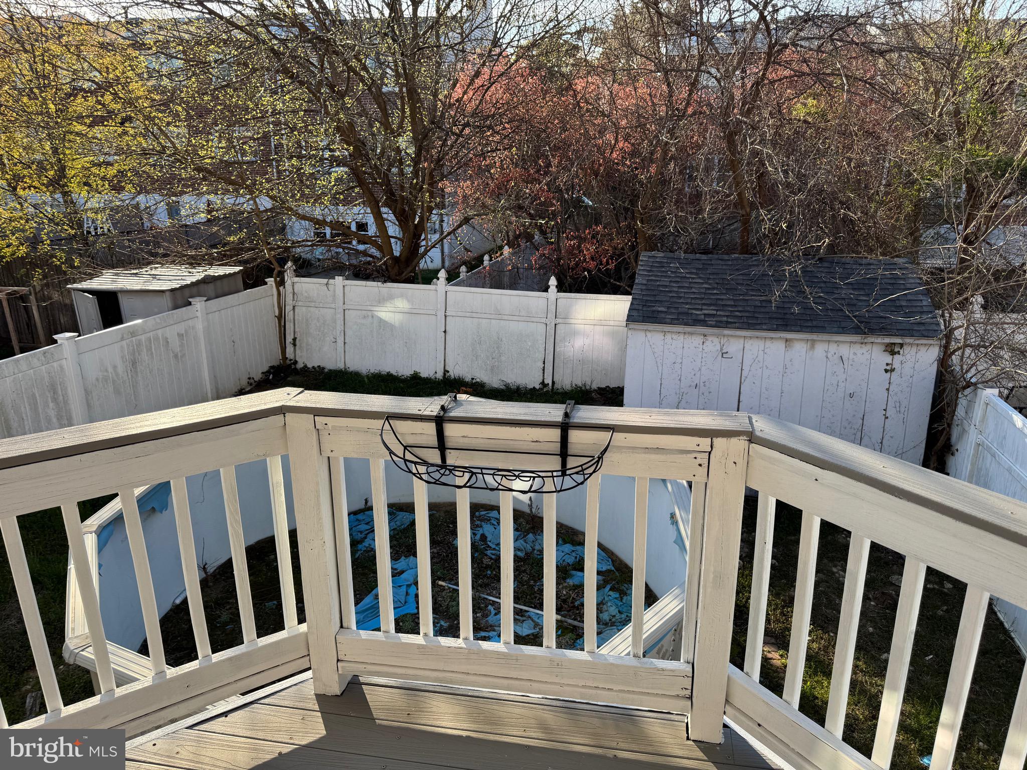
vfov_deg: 56.8
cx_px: 514
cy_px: 385
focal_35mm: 24
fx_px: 712
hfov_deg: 71.6
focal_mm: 6.76
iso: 80
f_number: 1.78
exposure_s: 1/1238
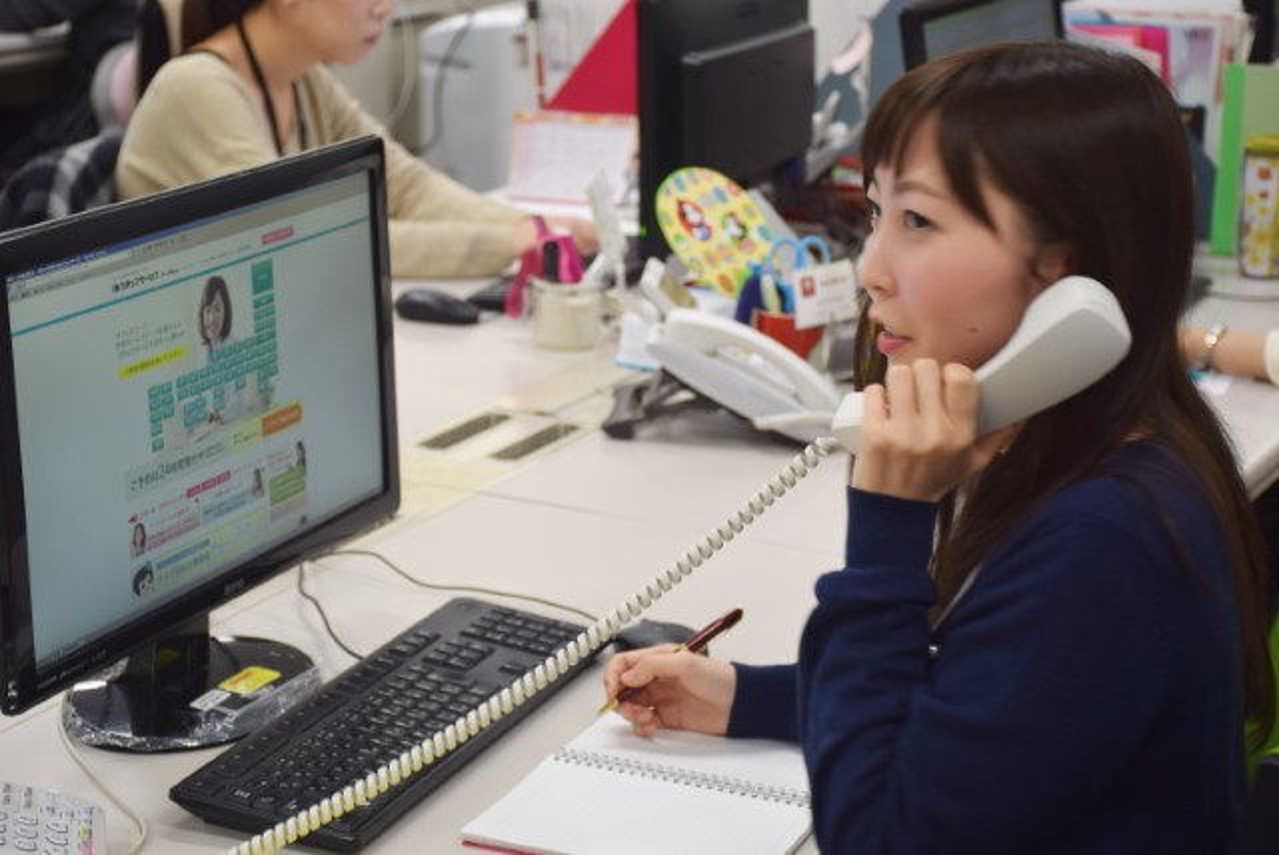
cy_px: 428
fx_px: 2774
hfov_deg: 26.0
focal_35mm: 78
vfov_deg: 17.5
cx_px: 640
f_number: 4.8
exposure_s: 1/13
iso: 100
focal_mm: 52
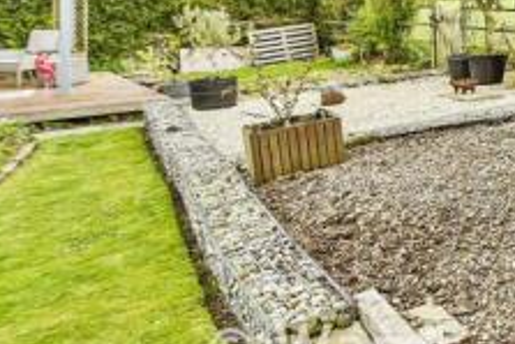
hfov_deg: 31.7
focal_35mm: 44
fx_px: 630
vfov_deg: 28.7
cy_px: 3
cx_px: 699
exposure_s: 1/200
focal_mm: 10
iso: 500
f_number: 7.1
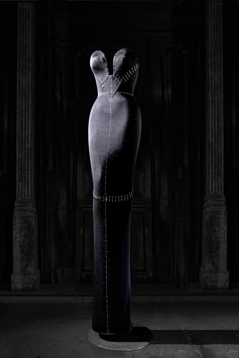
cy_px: 179
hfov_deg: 48.0
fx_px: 269
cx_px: 120
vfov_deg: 67.4
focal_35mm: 27
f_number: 11
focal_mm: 27
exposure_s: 3.2
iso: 100
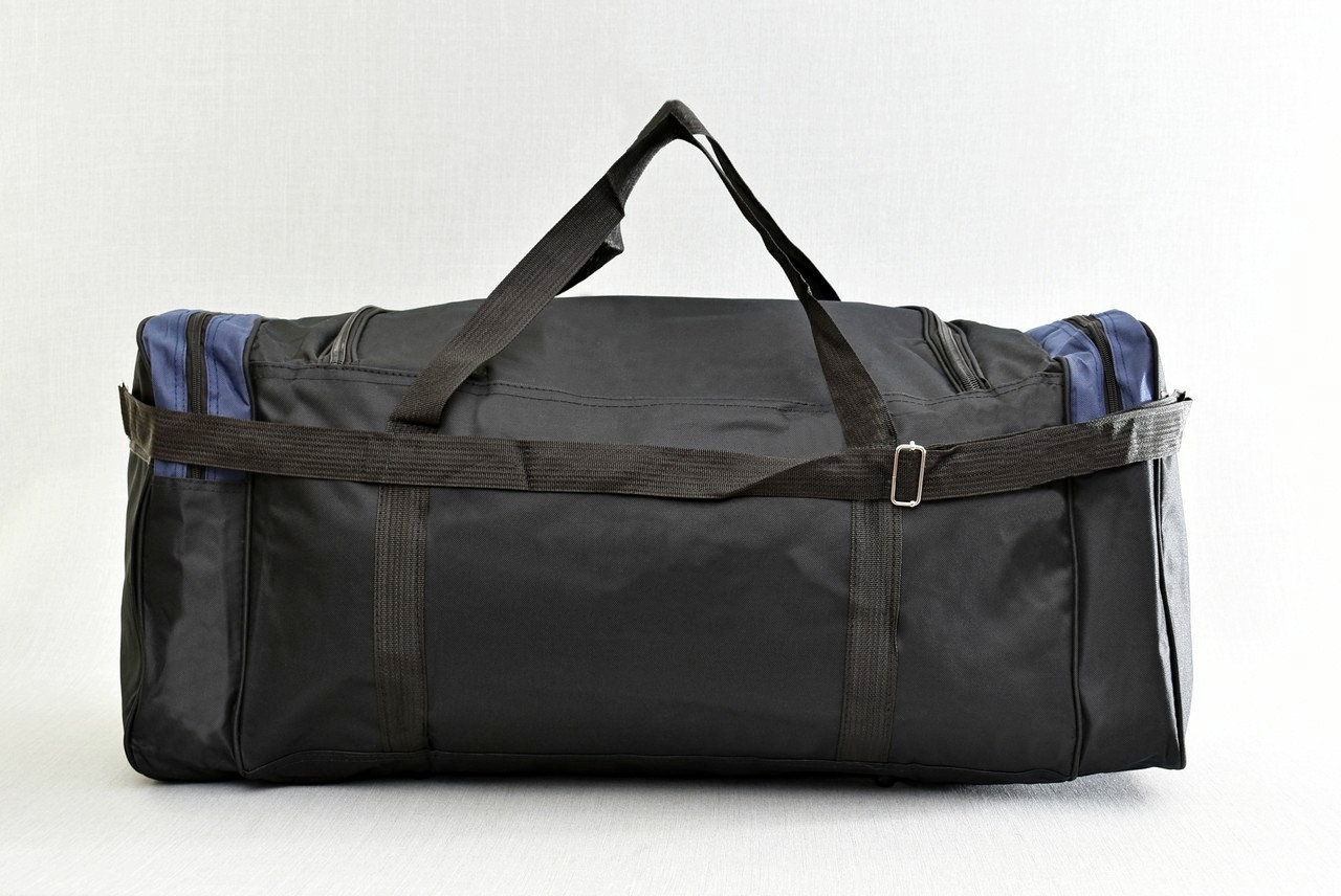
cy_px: 448
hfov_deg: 41.1
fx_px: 1790
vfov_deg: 28.1
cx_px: 670
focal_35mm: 48
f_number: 7.1
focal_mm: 32
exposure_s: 2.5
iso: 100
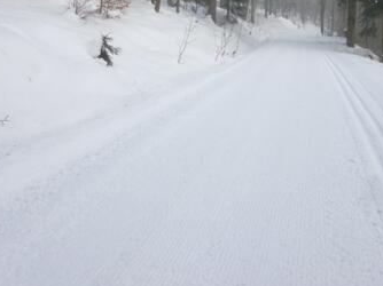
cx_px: 267
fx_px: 486
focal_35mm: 44
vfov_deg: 31.6
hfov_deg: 42.2
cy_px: 41
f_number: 3.1
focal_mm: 4.5
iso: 160
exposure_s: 1/200
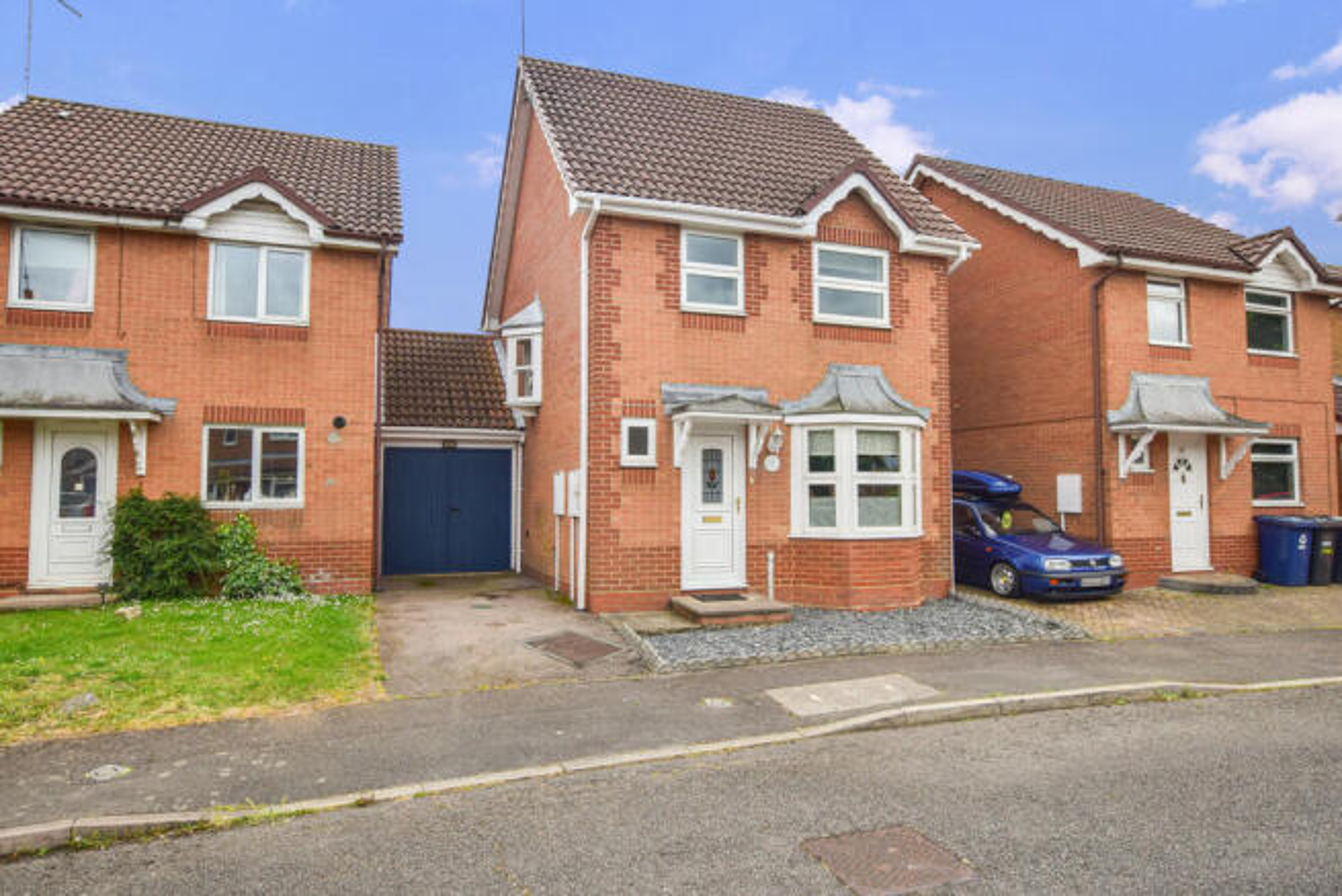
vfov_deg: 59.5
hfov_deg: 81.2
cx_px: 671
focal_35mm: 21
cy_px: 448
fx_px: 783
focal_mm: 14
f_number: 10
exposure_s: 1/250
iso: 400
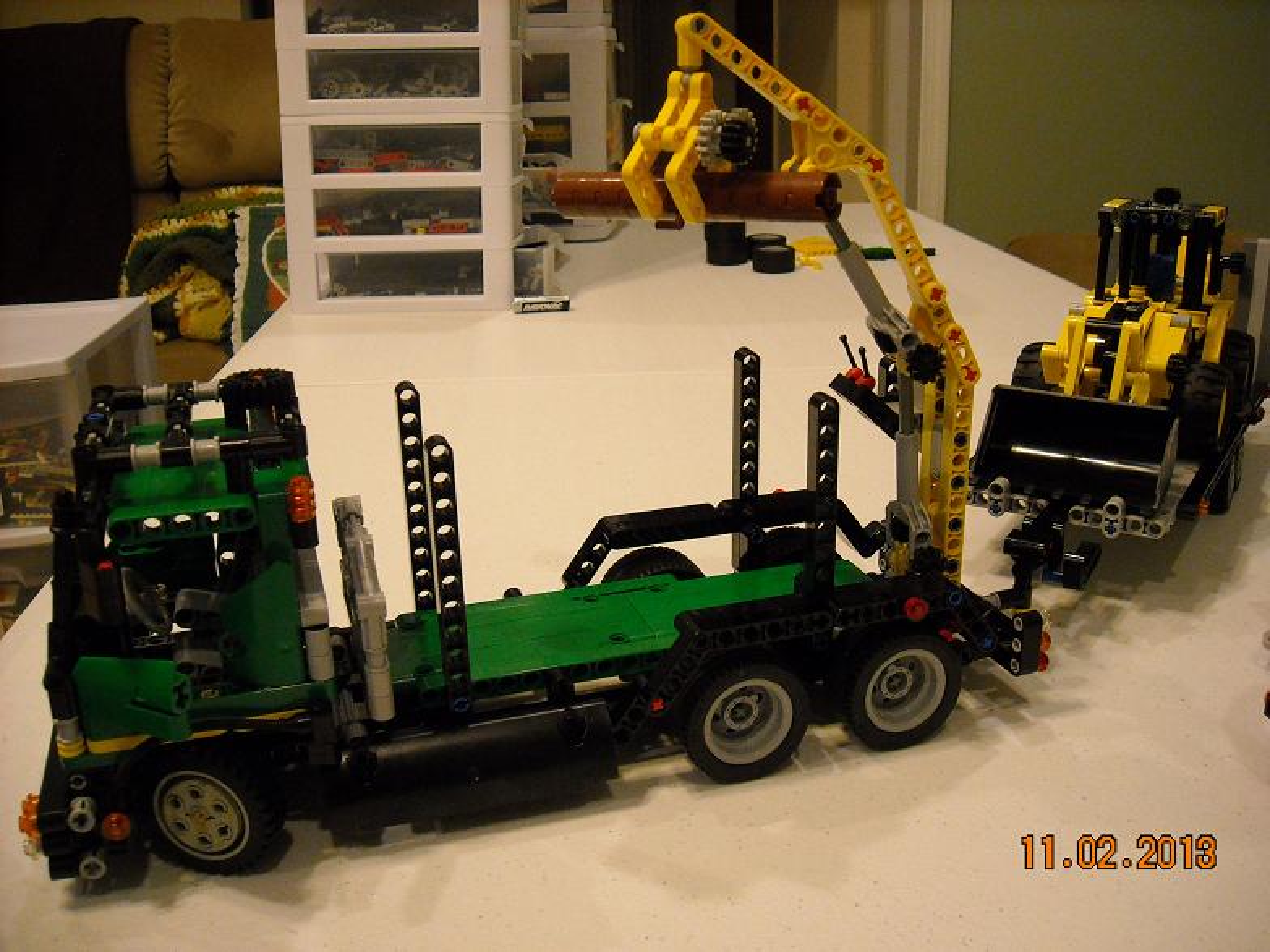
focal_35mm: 35
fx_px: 1284
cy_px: 476
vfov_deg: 40.7
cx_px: 635
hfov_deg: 52.6
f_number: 2.8
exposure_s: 1/38
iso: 400
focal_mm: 5.7
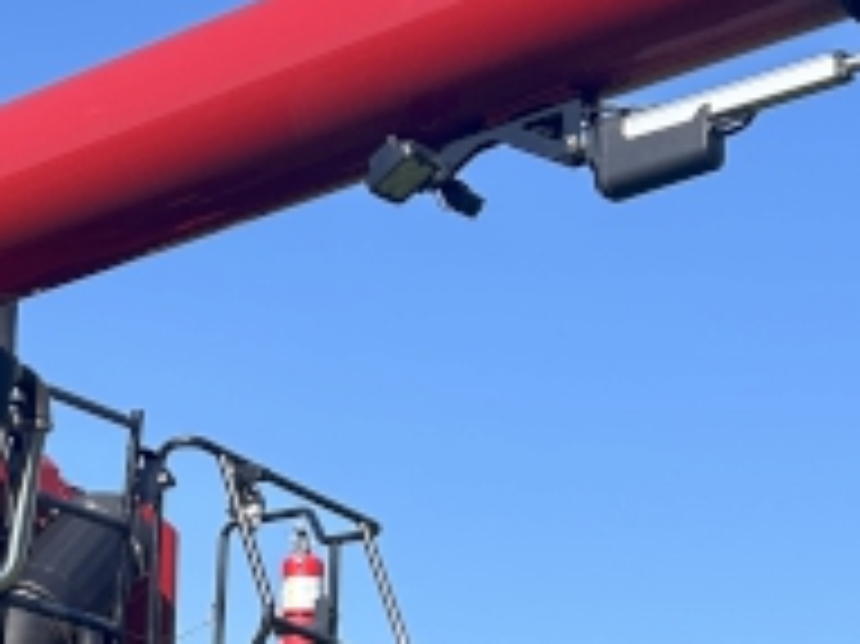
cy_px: 734
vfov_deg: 13.3
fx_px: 2706
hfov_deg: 17.4
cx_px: -90
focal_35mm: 109
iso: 50
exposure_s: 1/2994
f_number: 1.5
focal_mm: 5.7
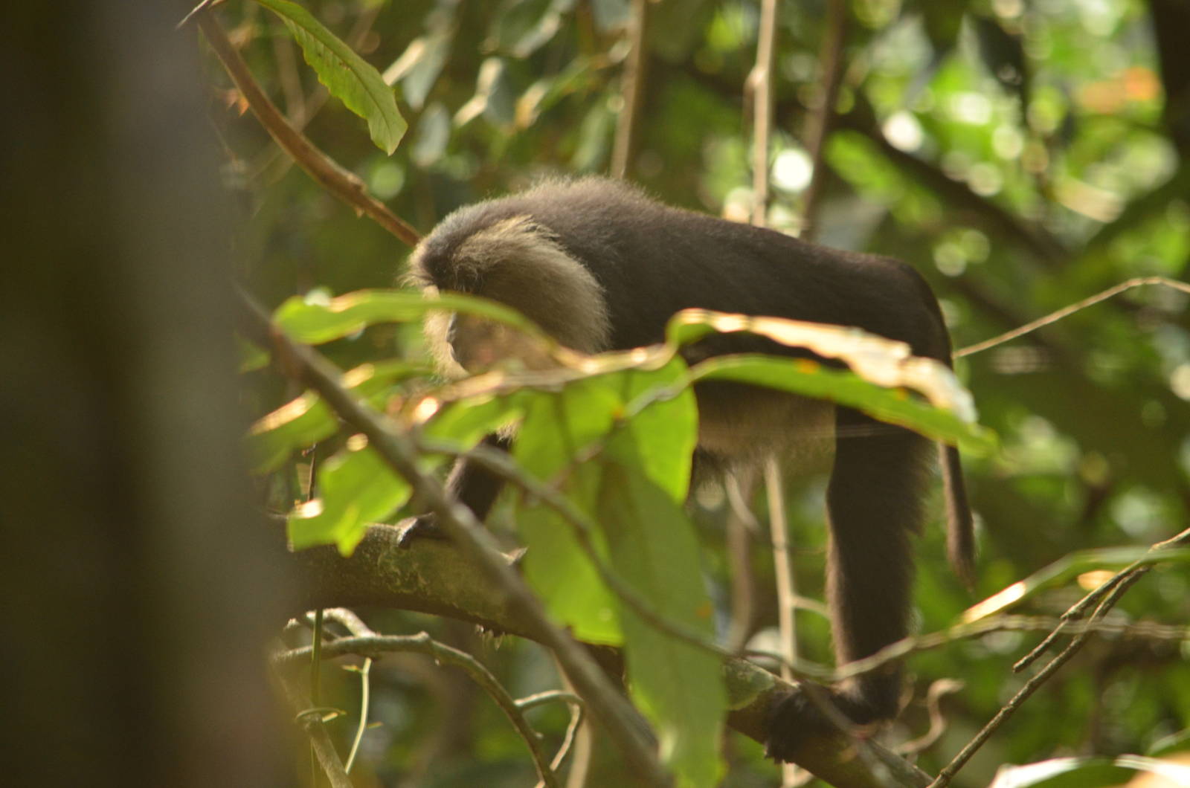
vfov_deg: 3.5
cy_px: 394
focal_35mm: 390
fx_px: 12866
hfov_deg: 5.3
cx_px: 595
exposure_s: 1/80
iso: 800
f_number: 5.6
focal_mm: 260
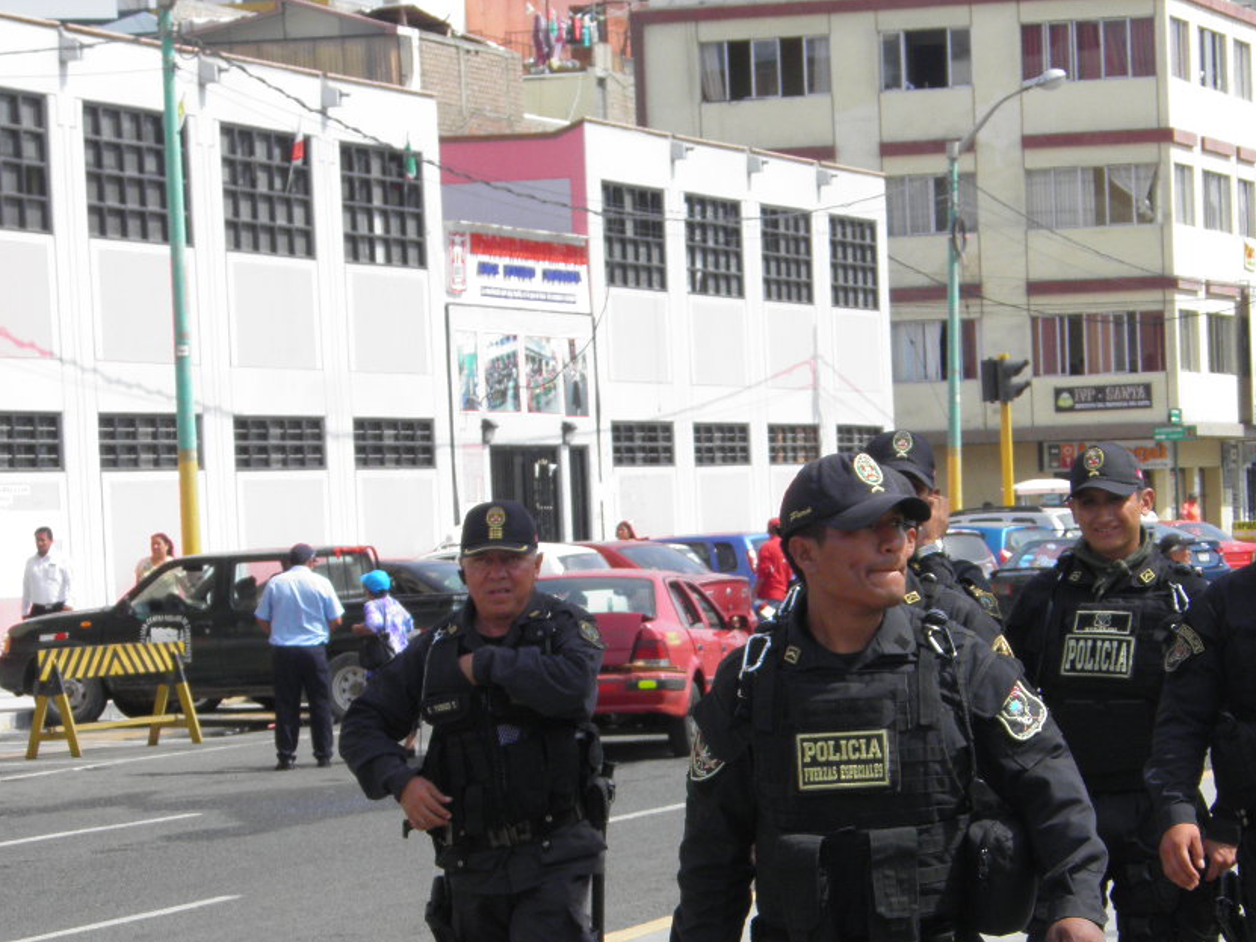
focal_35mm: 154
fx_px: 5587
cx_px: 904
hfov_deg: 12.8
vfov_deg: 9.6
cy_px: 723
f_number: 5.6
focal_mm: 17.1
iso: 50
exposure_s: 1/250
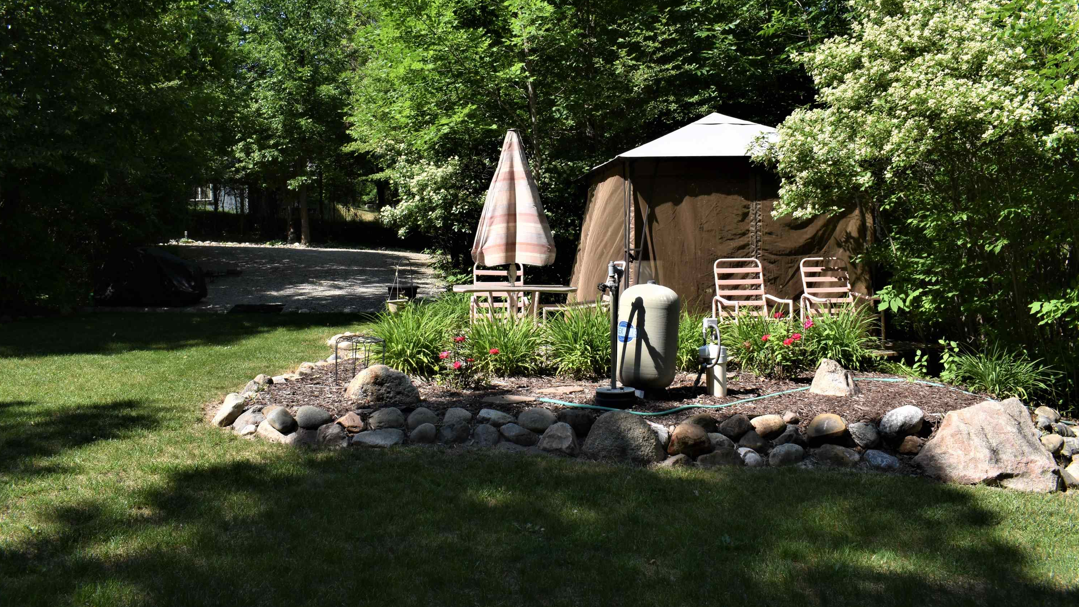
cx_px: 532
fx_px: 830
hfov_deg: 66.1
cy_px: 277
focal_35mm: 29
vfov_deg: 40.1
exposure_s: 1/60
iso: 125
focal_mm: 18
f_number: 16
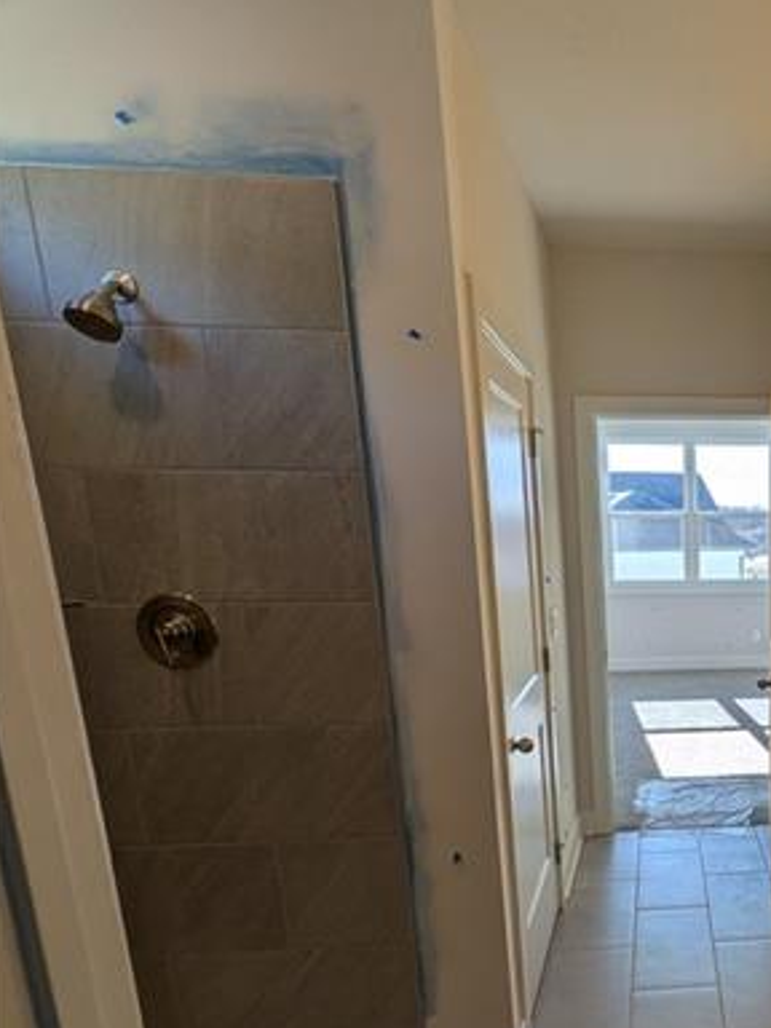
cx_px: 758
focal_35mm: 28
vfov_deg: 61.3
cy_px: 715
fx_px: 832
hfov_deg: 43.3
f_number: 2.2
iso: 55
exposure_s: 1/440
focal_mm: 1.85
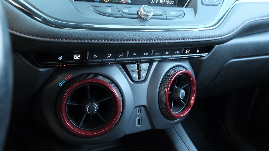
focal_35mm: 33
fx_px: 235
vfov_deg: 35.6
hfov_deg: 59.5
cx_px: 136
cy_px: 83
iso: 2500
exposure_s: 1/60
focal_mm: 20.5
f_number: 5
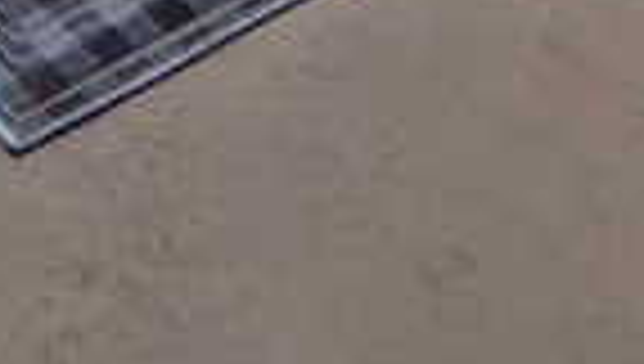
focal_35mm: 109
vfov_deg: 6.8
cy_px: -1321
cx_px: -567
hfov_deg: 16.1
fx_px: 1864
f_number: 2.2
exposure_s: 1/99
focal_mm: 2.22
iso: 200
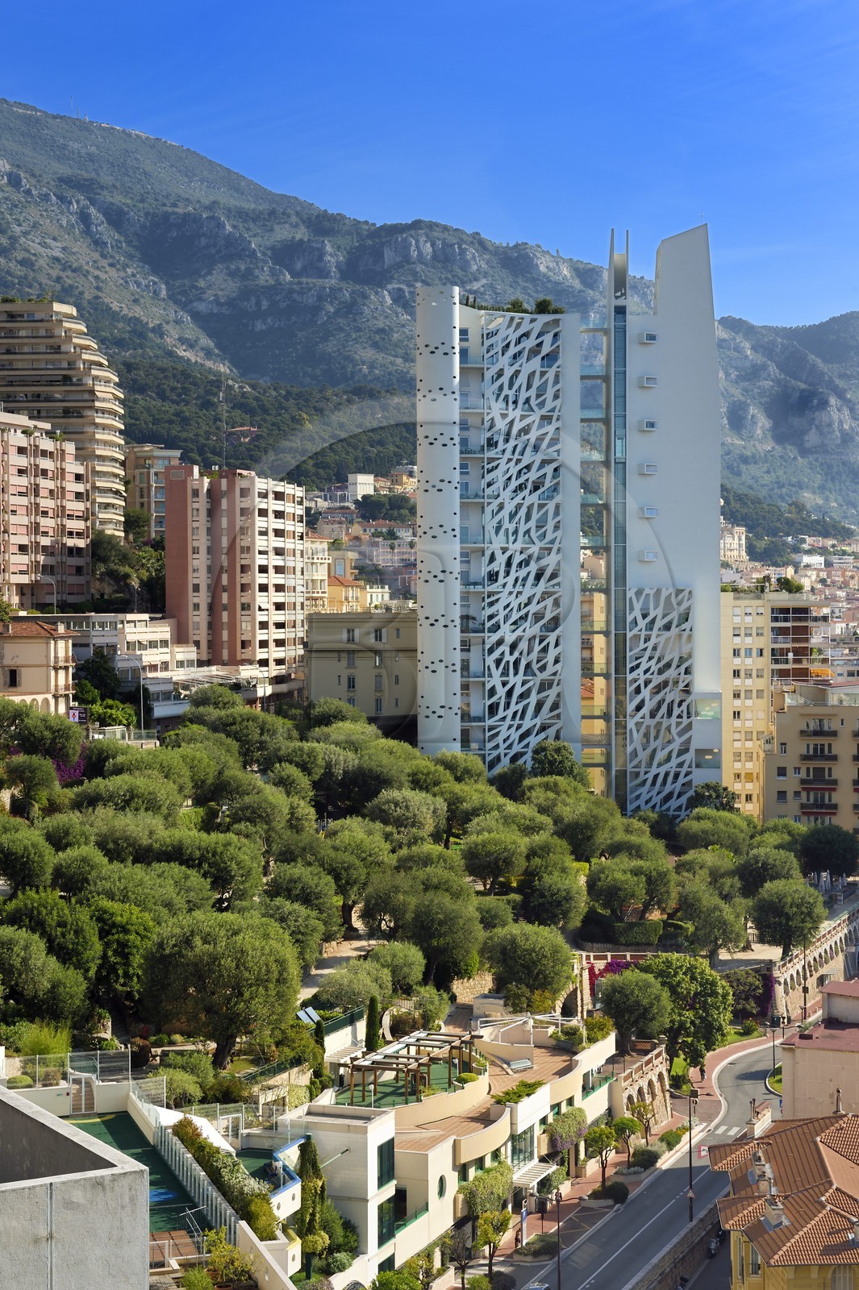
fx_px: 2221
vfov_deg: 32.4
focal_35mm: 62
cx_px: 430
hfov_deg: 21.9
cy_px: 645
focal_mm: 62
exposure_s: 1/200
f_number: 14
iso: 200
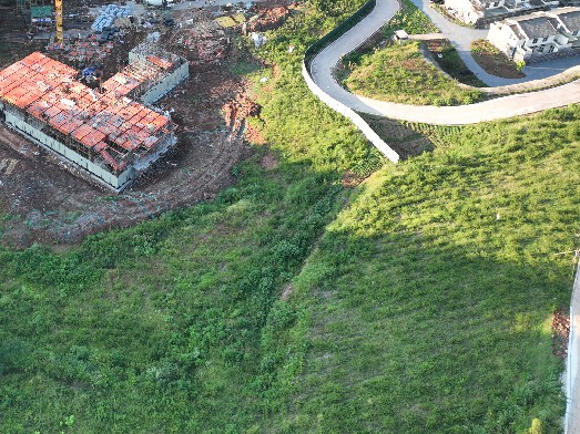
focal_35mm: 47
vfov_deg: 29.9
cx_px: 106
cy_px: 66
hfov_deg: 38.7
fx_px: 787
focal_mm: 12.29
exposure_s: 1/200
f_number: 2.8
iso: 110
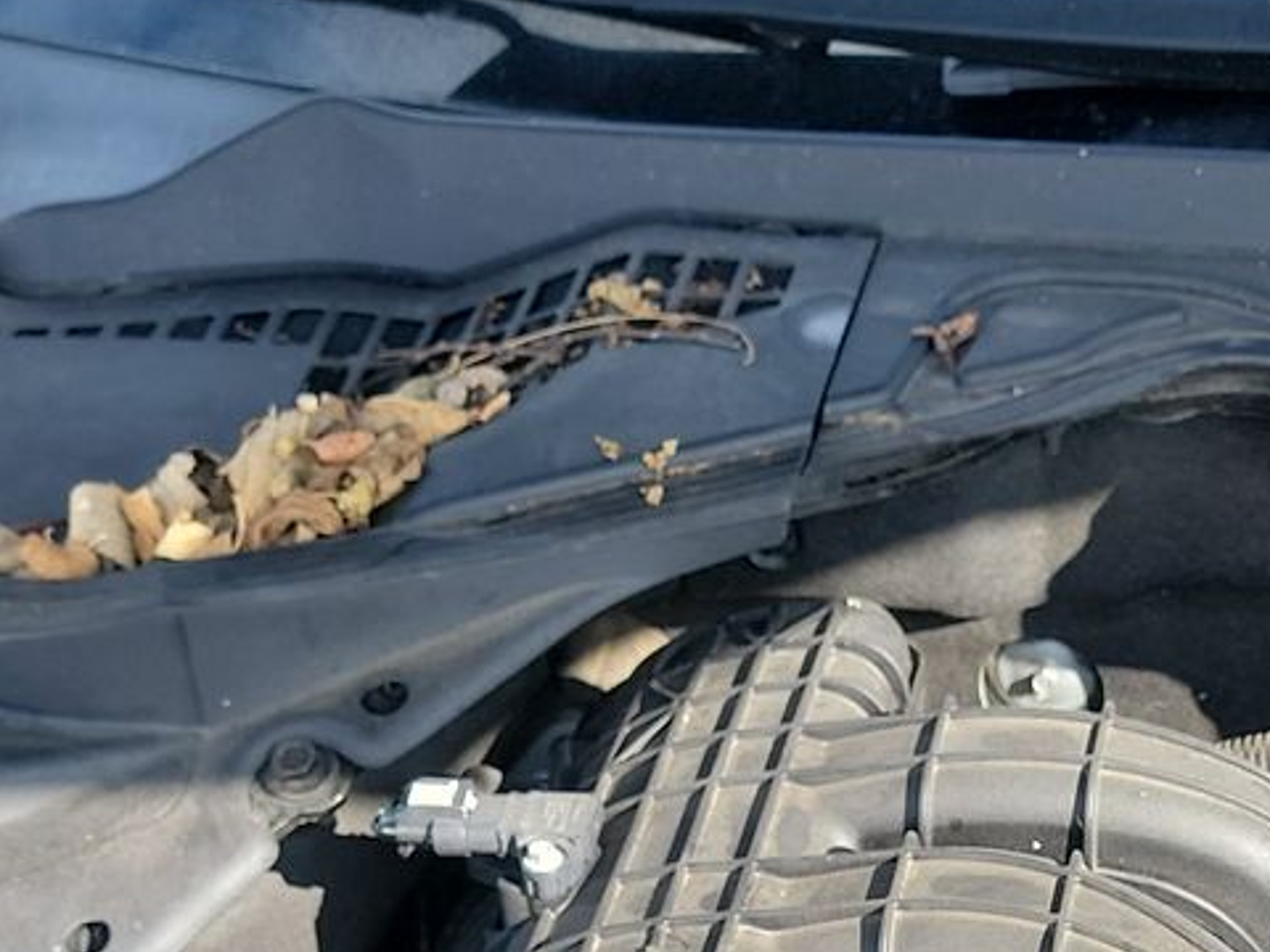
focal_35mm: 80
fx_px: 2935
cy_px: 1555
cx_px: 1056
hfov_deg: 24.0
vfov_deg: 16.3
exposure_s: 1/169
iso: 50
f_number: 1.8
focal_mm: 6.7
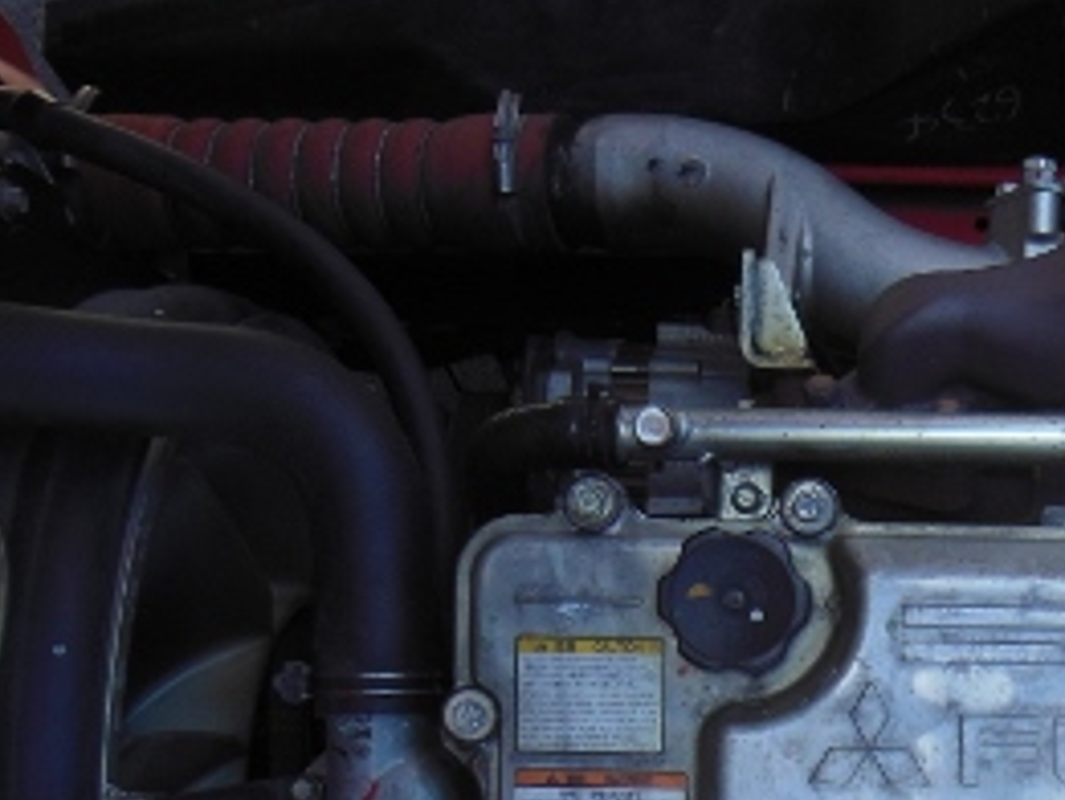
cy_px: 792
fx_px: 2185
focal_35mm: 71
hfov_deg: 26.1
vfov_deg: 20.1
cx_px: 1032
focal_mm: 5.2
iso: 125
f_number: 3.7
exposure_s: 1/200
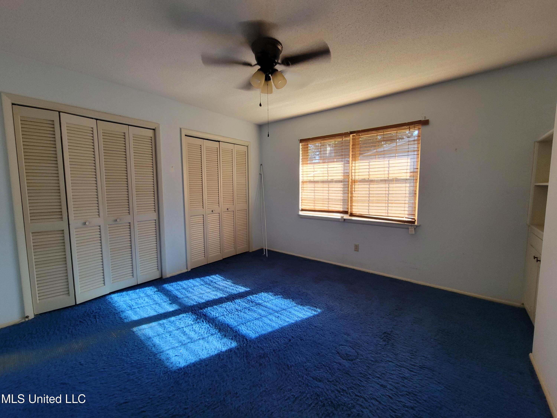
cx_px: 278
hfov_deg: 106.2
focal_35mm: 13
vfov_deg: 89.9
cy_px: 209
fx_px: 209
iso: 200
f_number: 2.2
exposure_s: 1/60
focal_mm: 2.2
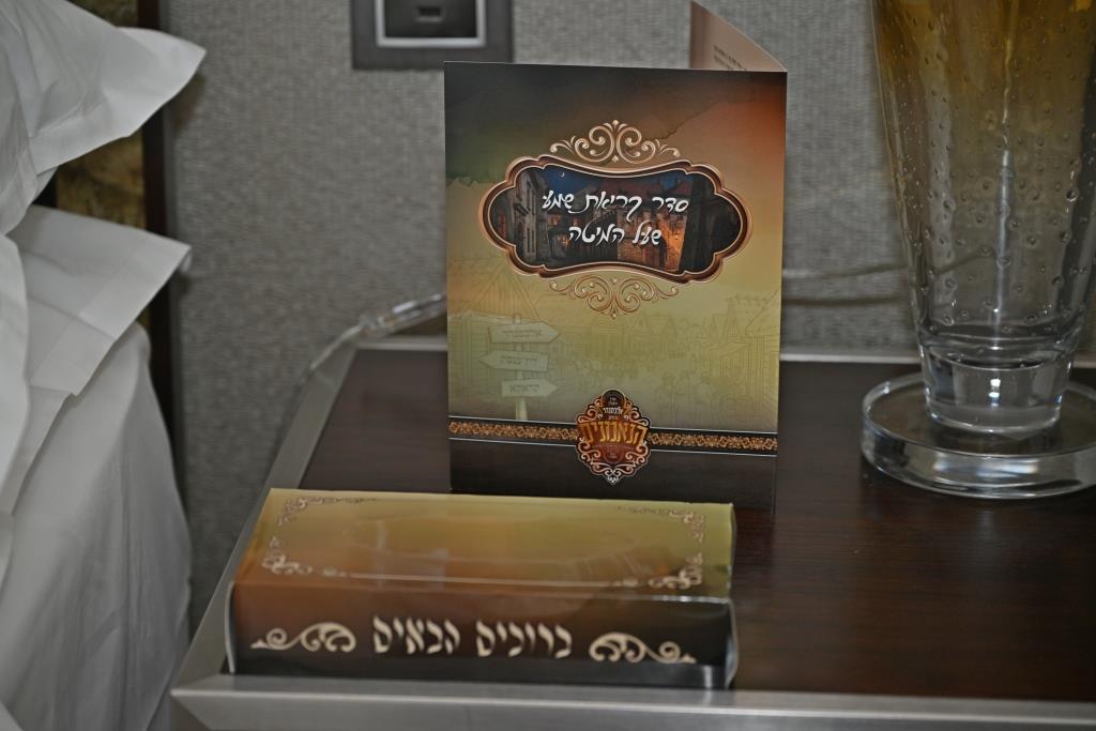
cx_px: 548
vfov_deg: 14.6
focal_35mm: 94
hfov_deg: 21.7
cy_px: 366
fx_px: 2862
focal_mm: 94
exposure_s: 1/200
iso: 125
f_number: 4
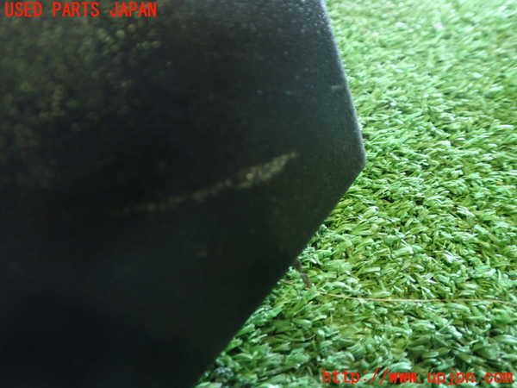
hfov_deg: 60.0
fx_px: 448
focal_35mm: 30
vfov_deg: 46.8
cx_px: 258
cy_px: 194
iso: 800
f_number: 2.3
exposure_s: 1/20
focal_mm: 5.4
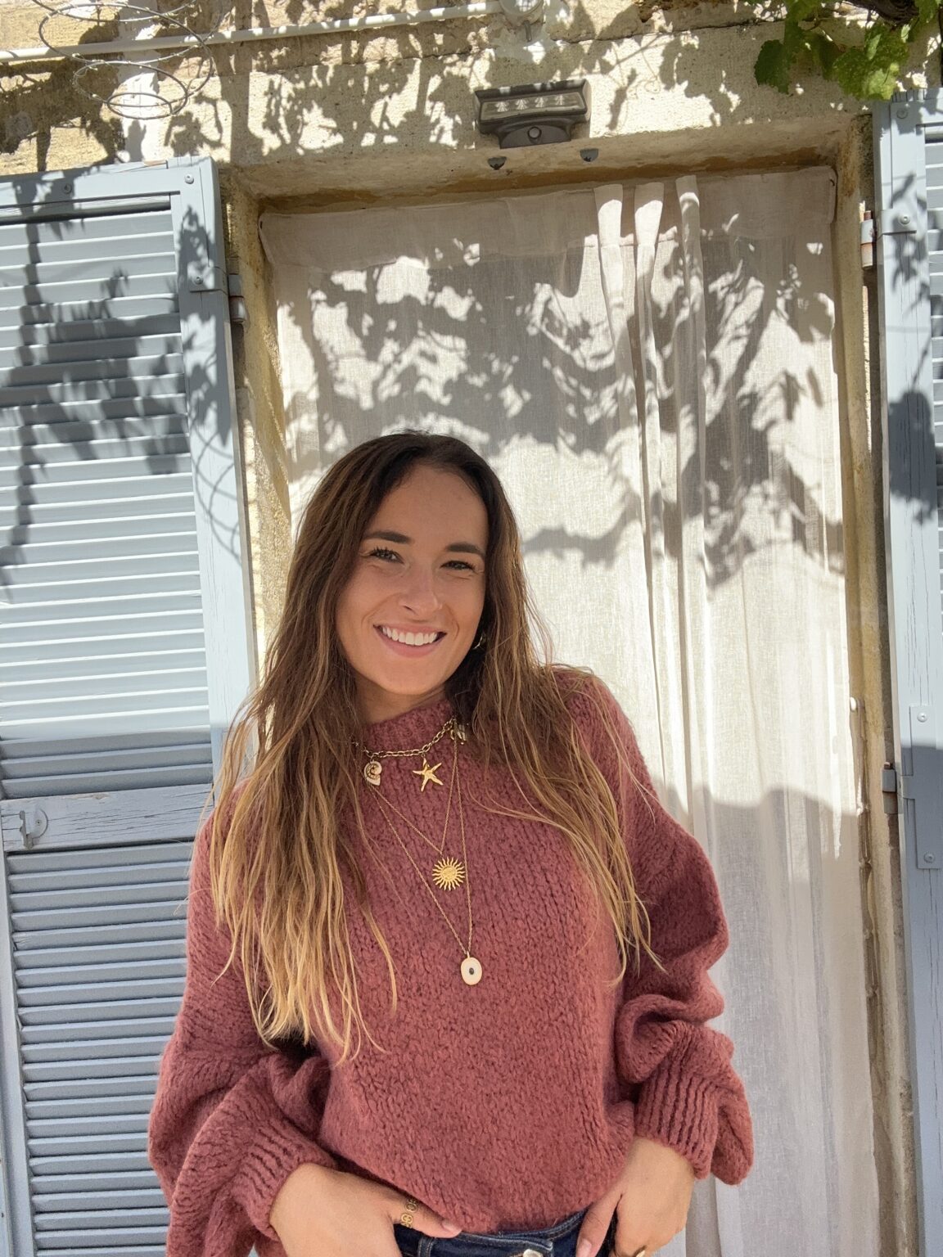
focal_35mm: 30
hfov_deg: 46.8
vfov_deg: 60.0
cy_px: 628
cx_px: 472
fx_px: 1090
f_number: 1.9
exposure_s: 1/711
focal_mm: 2.69
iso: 25
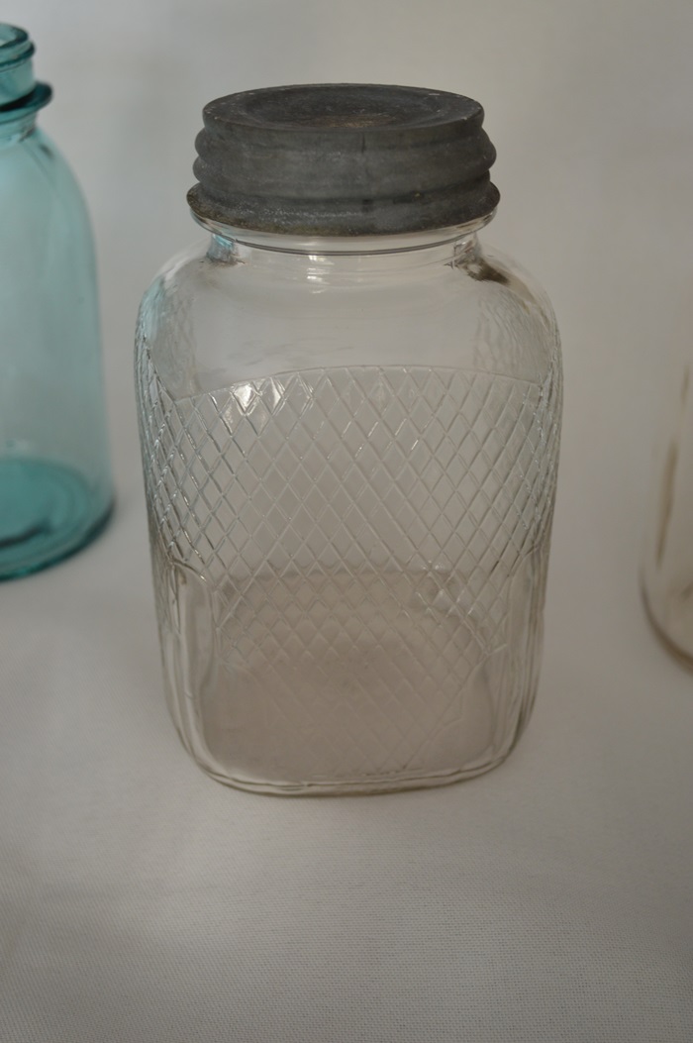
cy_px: 522
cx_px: 346
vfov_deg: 46.4
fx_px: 1215
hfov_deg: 31.8
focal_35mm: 42
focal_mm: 28
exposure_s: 1/60
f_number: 4.5
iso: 450
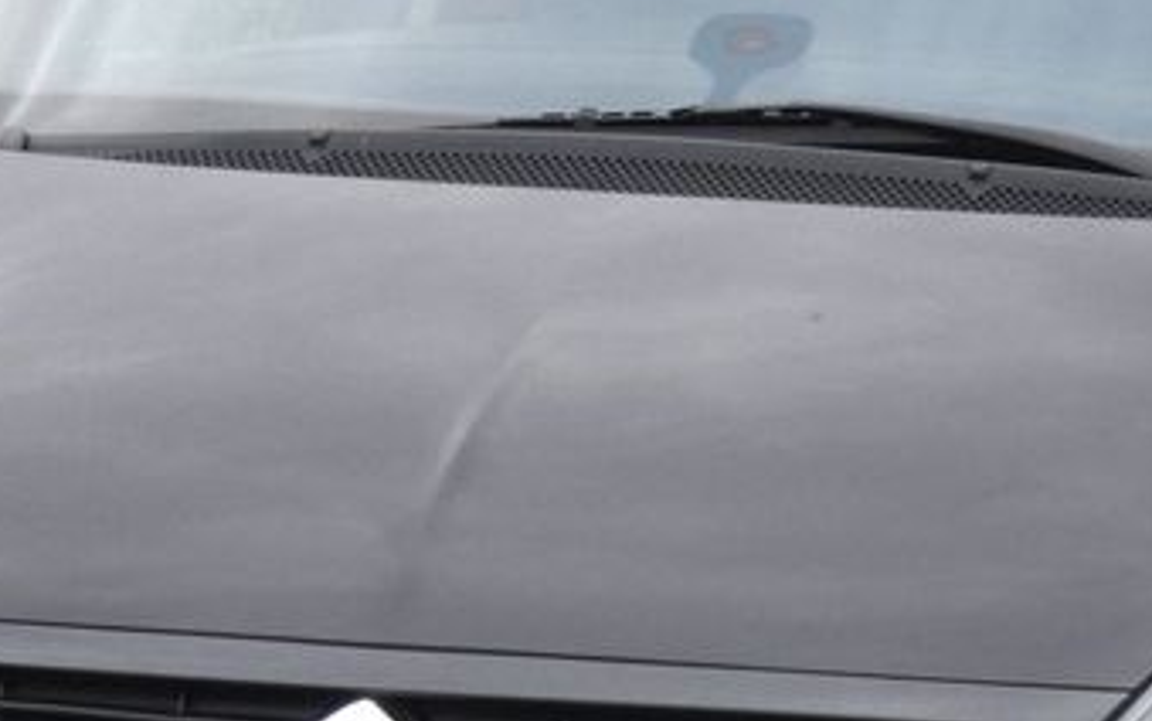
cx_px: 901
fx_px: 11775
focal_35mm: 375
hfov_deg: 5.6
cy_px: 585
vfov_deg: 3.5
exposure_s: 1/80
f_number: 5.6
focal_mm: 21
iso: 200
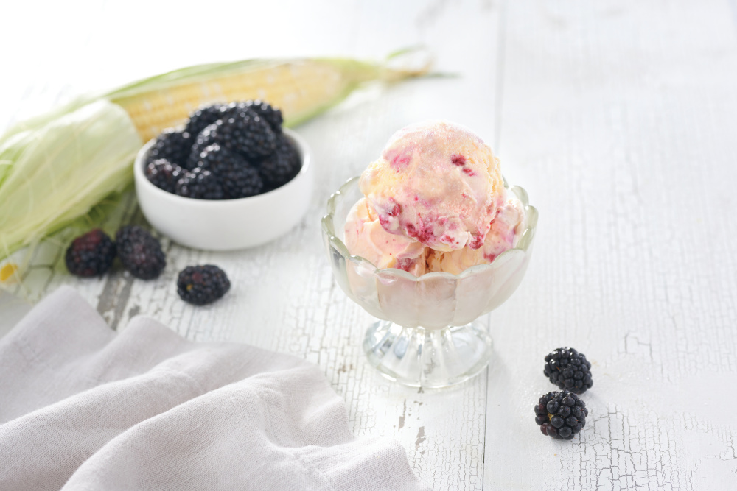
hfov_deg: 23.9
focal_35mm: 85
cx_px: 368
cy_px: 246
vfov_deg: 16.1
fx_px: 1740
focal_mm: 85
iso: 250
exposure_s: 1/200
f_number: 5.6
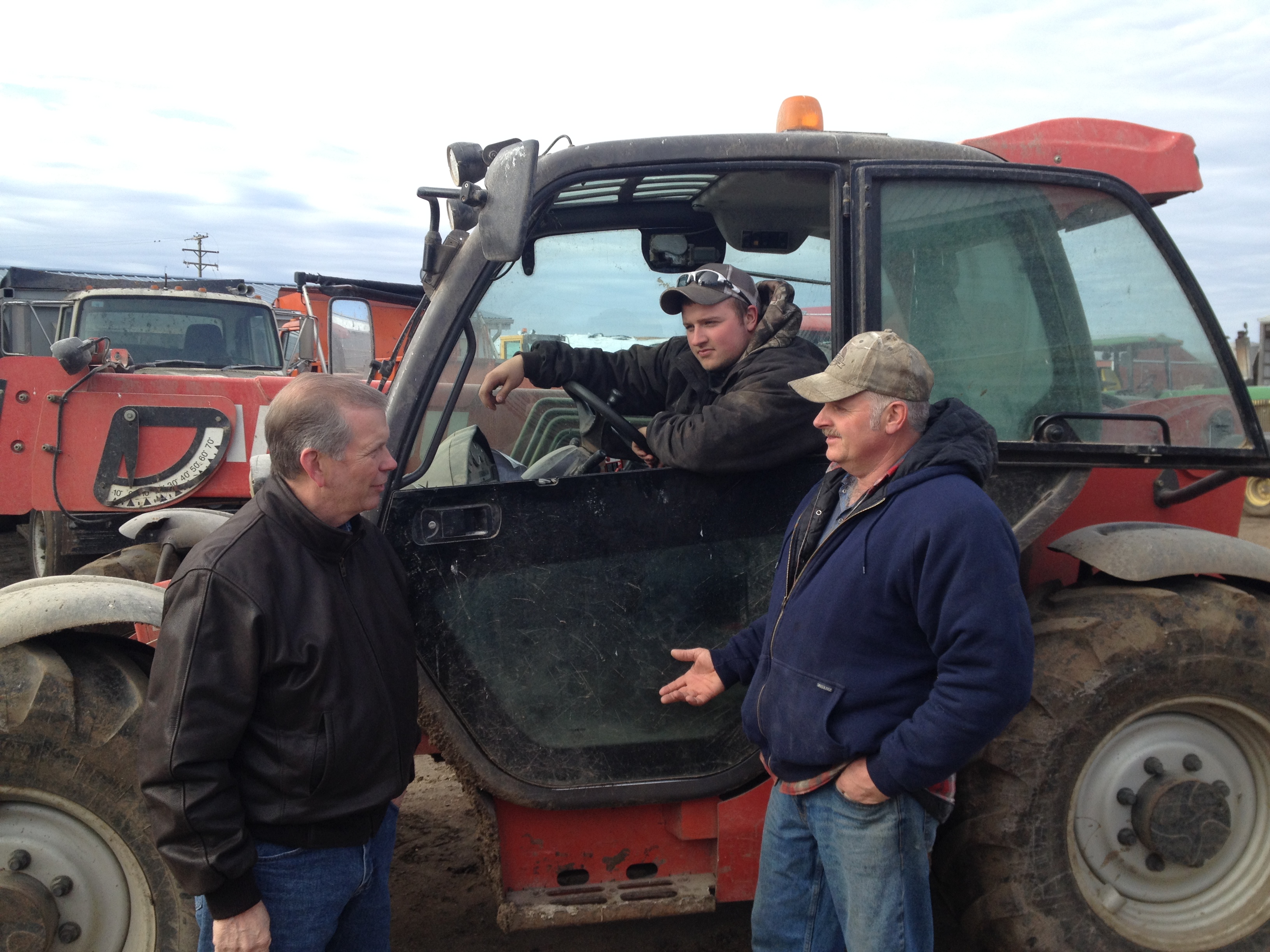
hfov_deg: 52.6
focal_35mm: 35
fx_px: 1284
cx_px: 635
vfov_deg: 40.7
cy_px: 476
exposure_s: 1/552
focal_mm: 4.28
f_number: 2.4
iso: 50
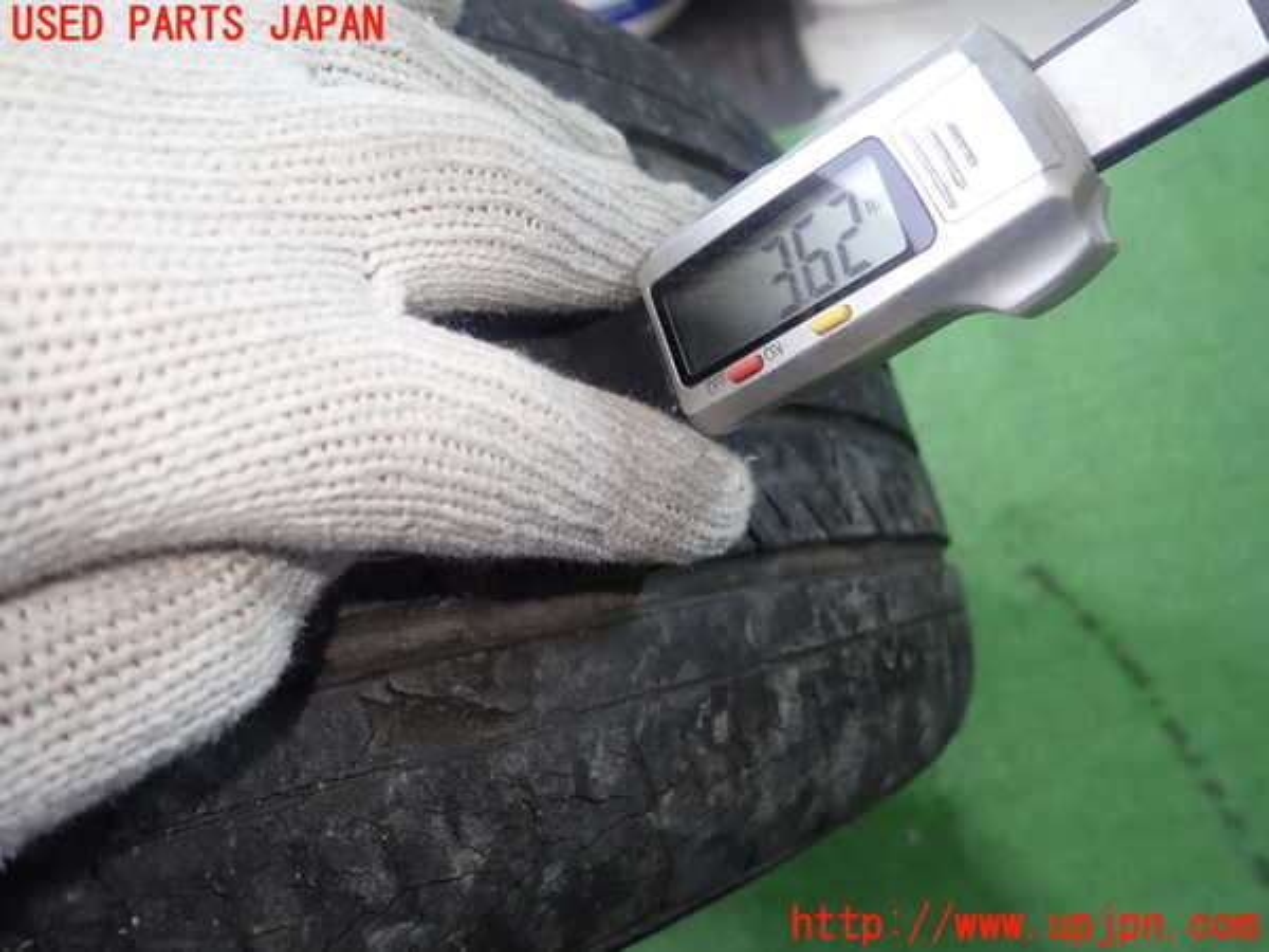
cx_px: 634
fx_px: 916
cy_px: 476
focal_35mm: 25
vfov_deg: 54.9
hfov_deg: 69.4
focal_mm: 4.5
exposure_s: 1/60
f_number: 2
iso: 200
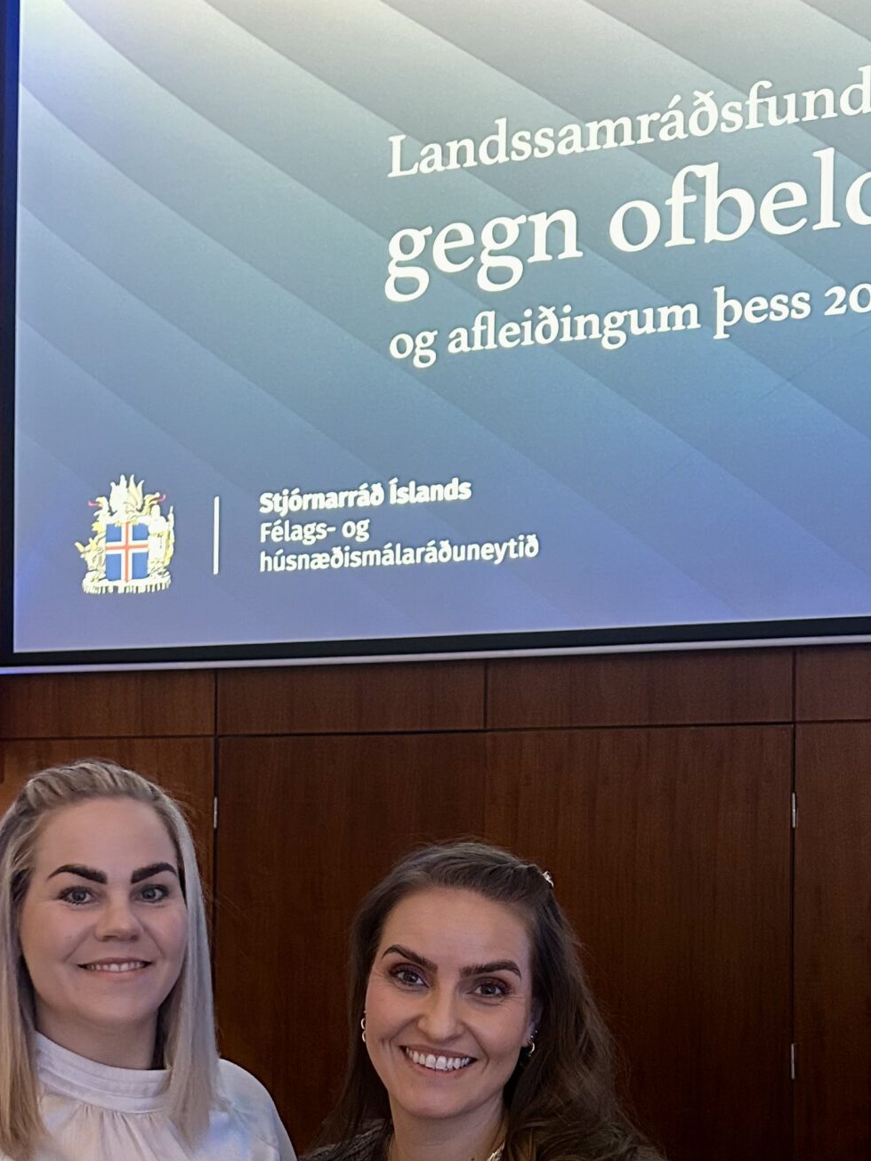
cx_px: 319
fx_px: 1711
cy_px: 865
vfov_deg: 36.6
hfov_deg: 28.4
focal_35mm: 51
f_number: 1.5
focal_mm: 5.7
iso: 500
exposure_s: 1/33
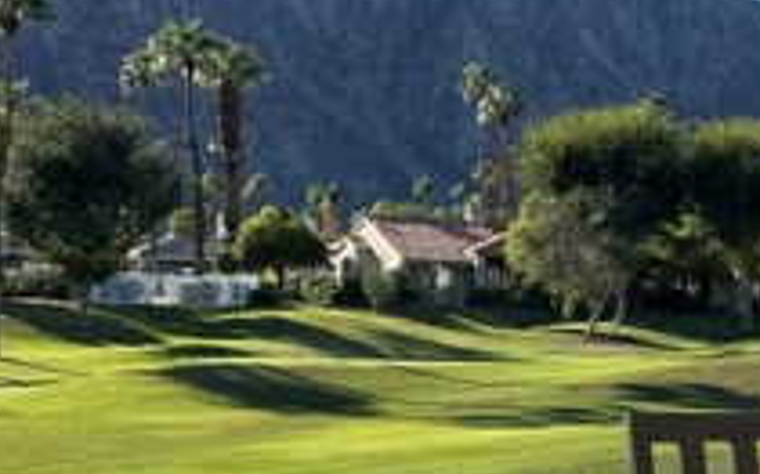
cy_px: 405
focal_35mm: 84
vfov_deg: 15.4
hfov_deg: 22.2
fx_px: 1739
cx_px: 984
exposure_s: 1/3571
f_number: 1.5
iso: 50
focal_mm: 5.7
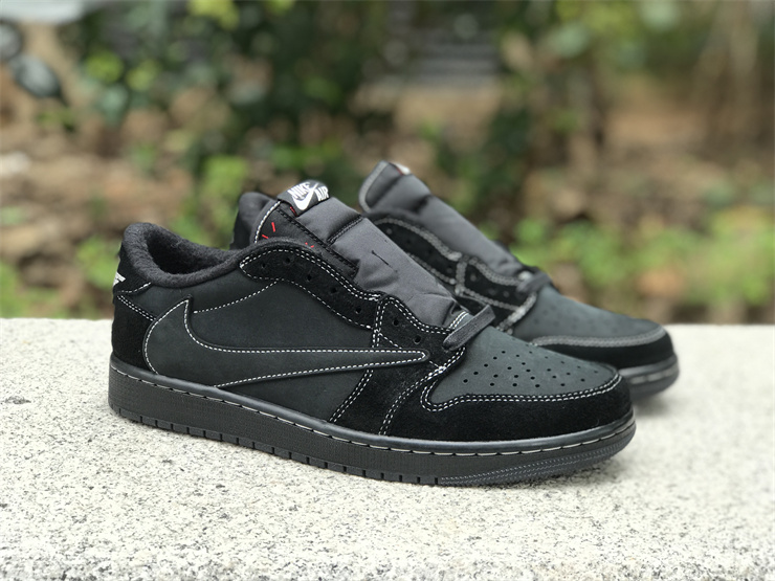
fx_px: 1276
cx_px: 388
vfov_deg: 25.7
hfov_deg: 33.8
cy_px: 290
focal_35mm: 57
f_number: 2.8
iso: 20
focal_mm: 6.6
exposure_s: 1/118
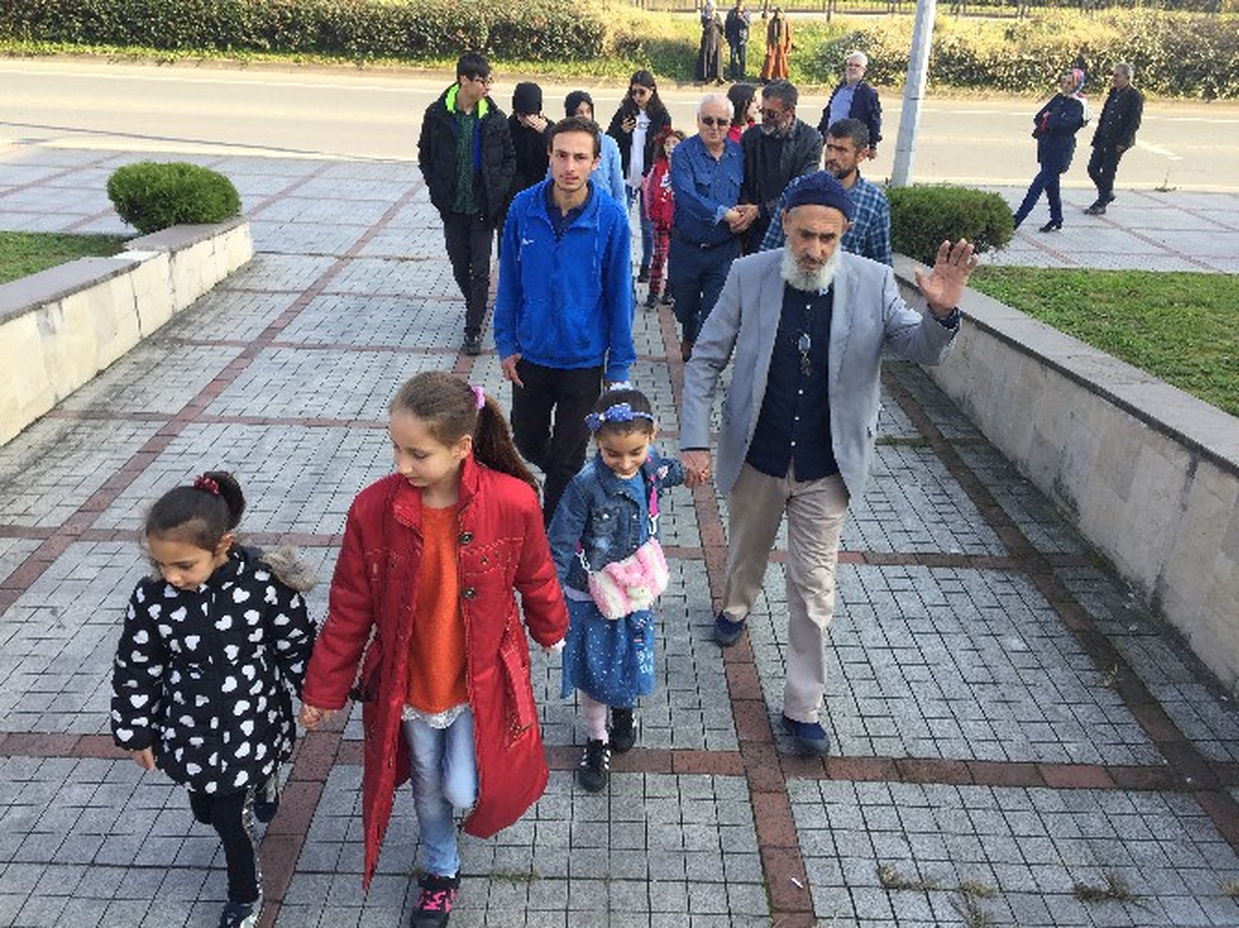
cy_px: 464
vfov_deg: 48.2
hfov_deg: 61.7
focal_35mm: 29
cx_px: 620
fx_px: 1038
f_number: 2.2
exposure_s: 1/363
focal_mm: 4.15
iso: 32
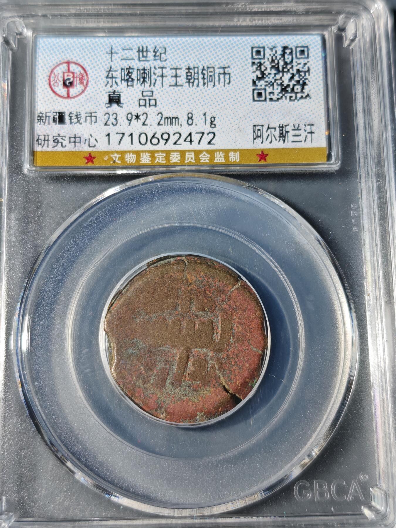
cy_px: 264
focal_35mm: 50
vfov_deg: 38.2
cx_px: 198
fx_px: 763
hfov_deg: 29.1
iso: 50
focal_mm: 5.85
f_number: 1.63
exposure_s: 1/194
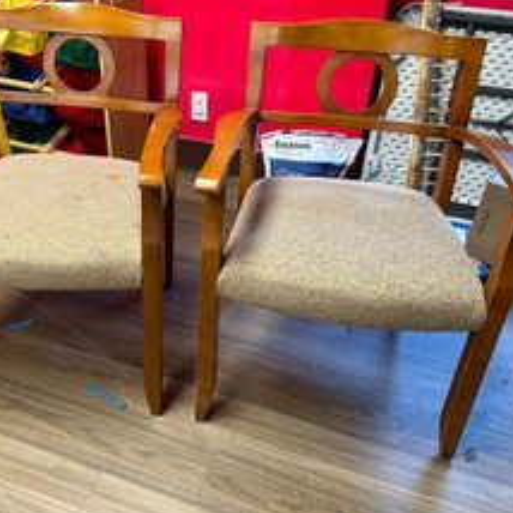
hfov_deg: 48.2
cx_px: 210
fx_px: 570
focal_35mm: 34
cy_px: 224
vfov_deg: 48.3
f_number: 1.78
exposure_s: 1/60
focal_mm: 6.86
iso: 200
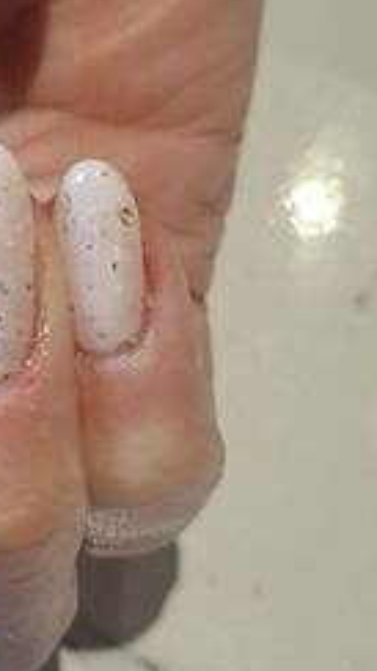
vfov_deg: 30.6
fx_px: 1192
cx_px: -77
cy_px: 121
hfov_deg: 17.1
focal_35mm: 67
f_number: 1.8
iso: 80
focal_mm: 4.65
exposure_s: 1/50
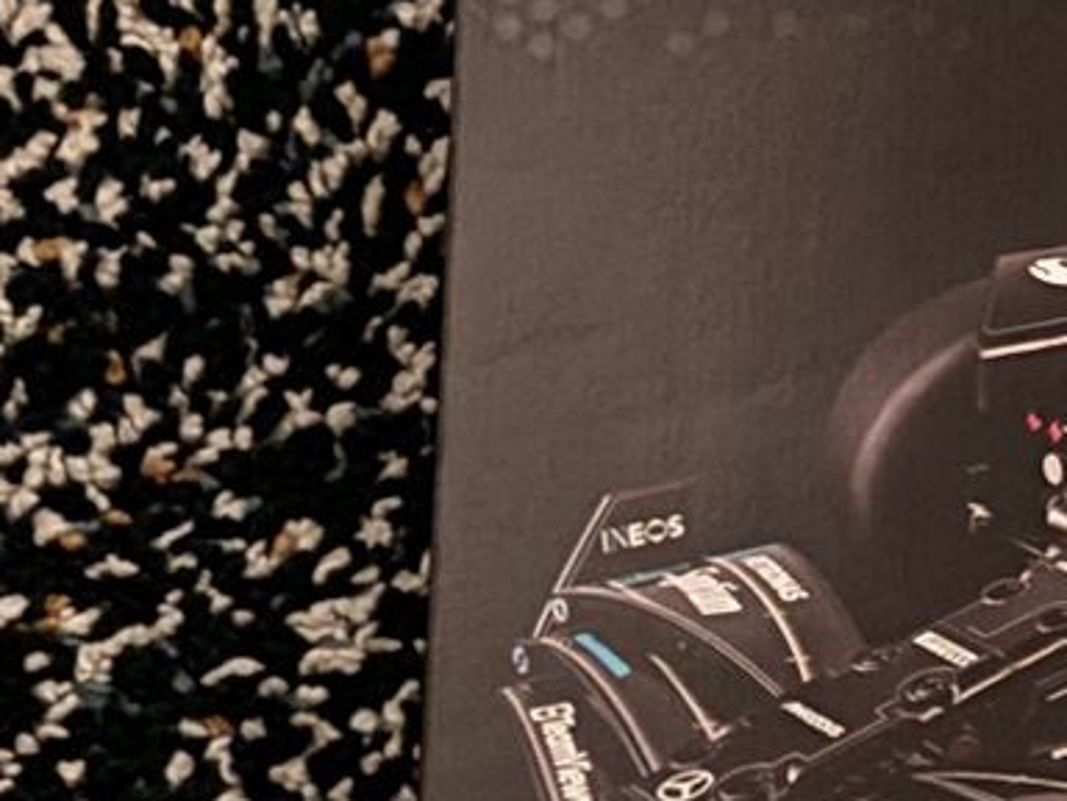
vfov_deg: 10.5
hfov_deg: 13.8
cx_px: 1801
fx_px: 4007
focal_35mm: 130
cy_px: 1616
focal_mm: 5.96
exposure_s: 1/5
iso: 1000
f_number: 1.6
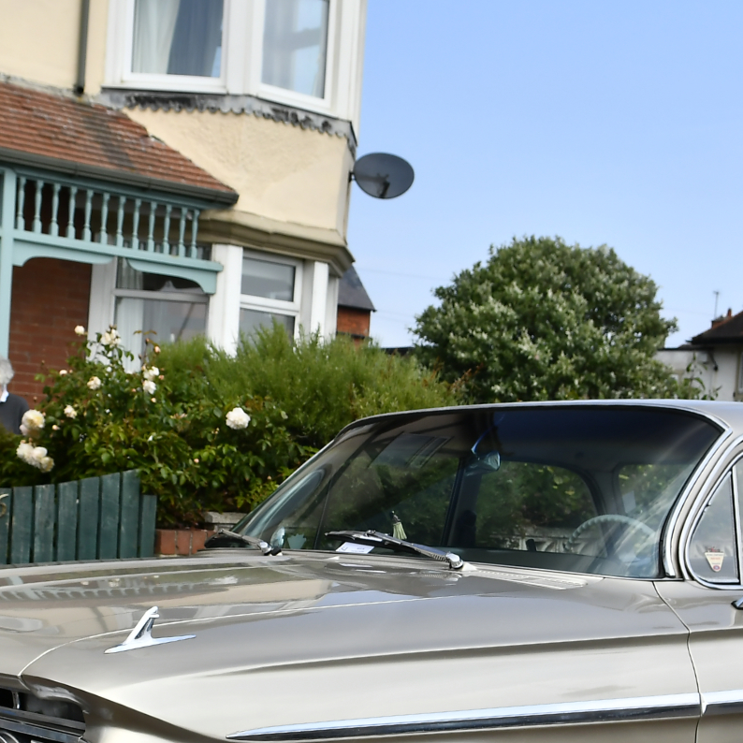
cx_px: 430
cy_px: 585
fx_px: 1481
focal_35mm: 61
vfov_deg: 27.6
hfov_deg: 28.1
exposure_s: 1/500
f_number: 5.6
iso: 200
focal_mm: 20
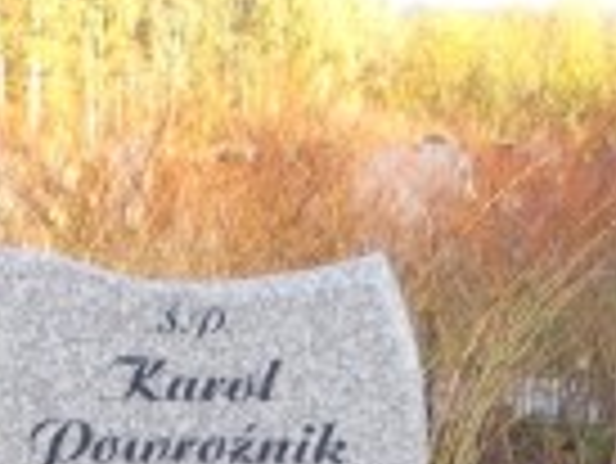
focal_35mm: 131
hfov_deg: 15.0
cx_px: 130
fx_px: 2333
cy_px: 883
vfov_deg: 10.5
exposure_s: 1/125
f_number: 2.7
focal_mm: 4
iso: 80
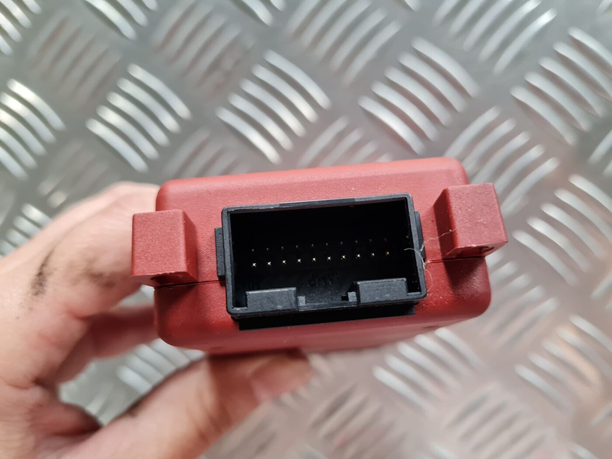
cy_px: 230
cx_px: 306
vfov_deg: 53.1
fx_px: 460
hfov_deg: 67.3
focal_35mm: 26
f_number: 1.8
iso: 250
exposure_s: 1/100
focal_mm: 5.4
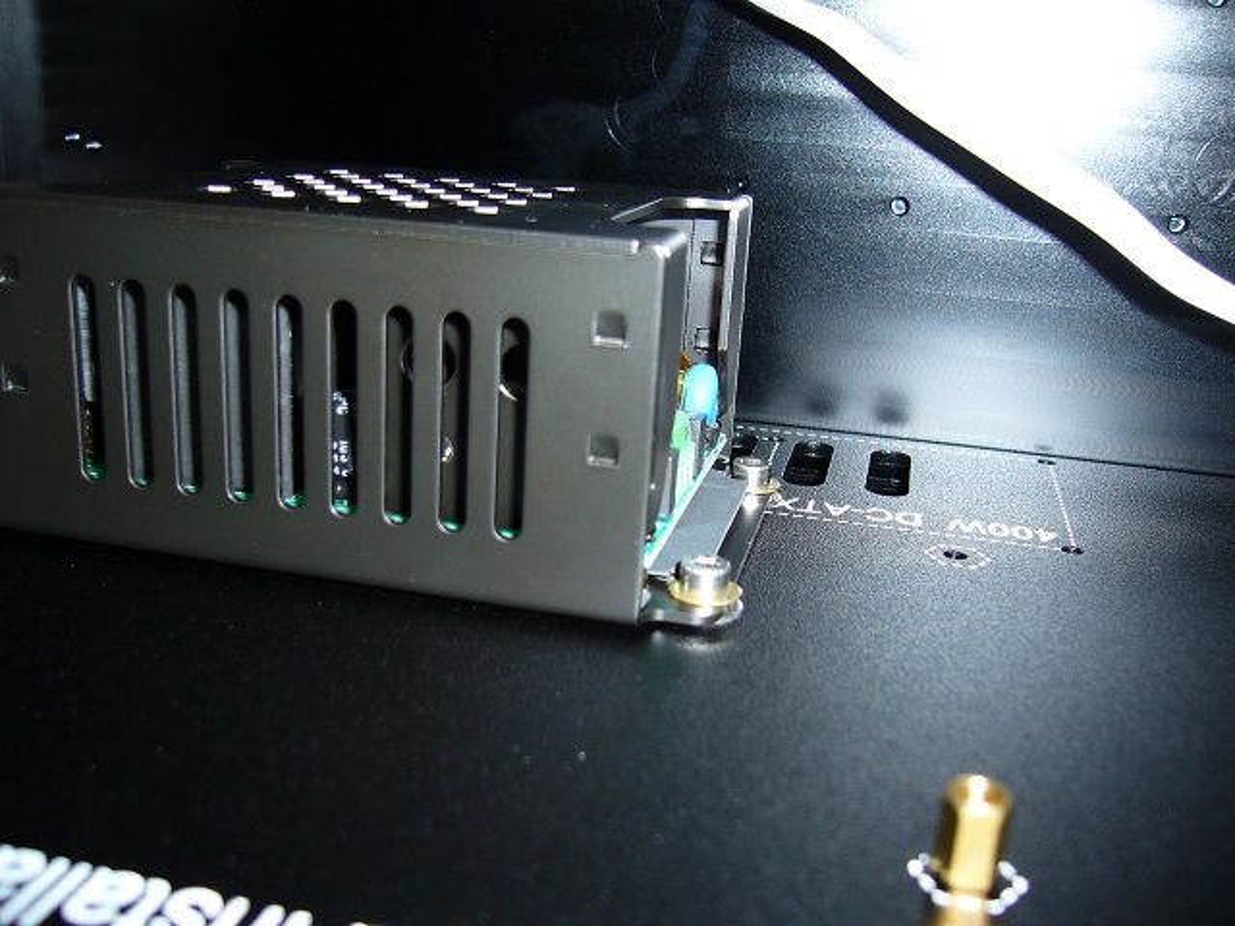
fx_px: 1249
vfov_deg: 40.7
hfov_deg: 52.6
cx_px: 618
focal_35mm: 35
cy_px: 463
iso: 80
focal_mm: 5.8
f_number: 2.8
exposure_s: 1/30
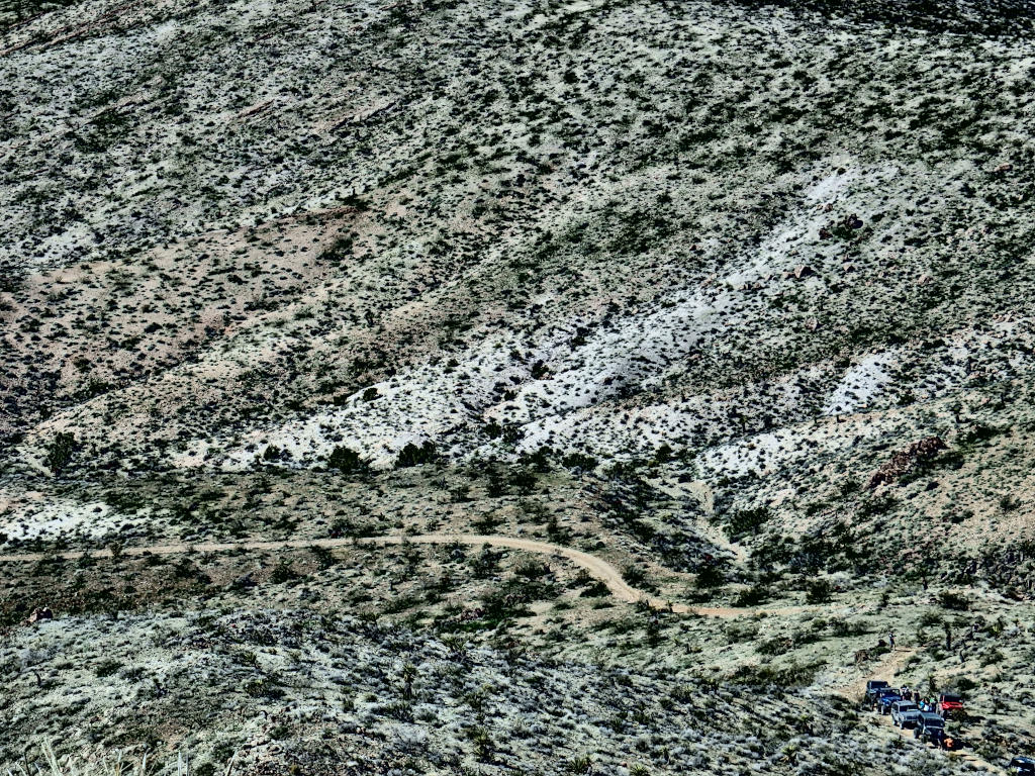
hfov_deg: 14.1
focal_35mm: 140
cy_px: 388
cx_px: 518
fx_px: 4186
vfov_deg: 10.6
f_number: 5.9
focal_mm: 25
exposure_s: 1/500
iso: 125
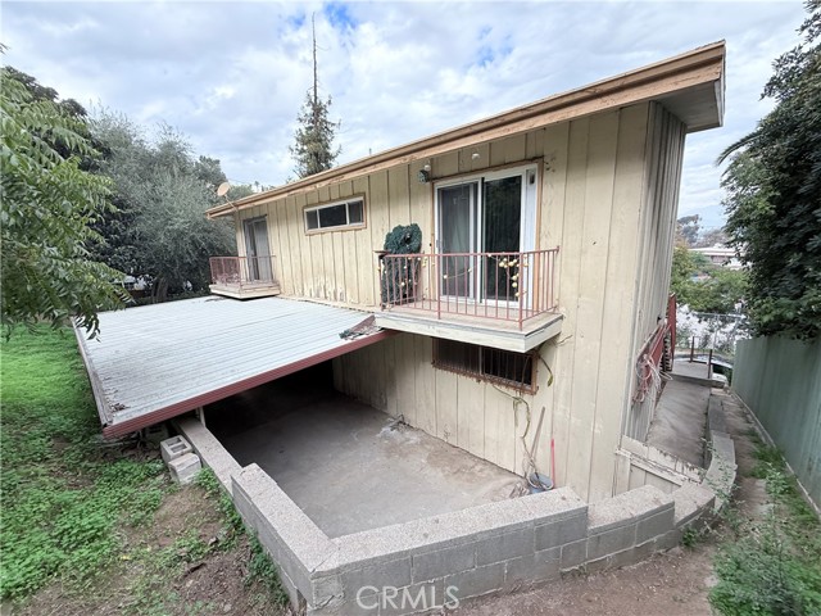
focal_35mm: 14
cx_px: 410
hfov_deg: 102.1
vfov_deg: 85.7
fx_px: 332
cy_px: 308
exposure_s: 1/625
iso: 50
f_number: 2.2
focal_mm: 2.22
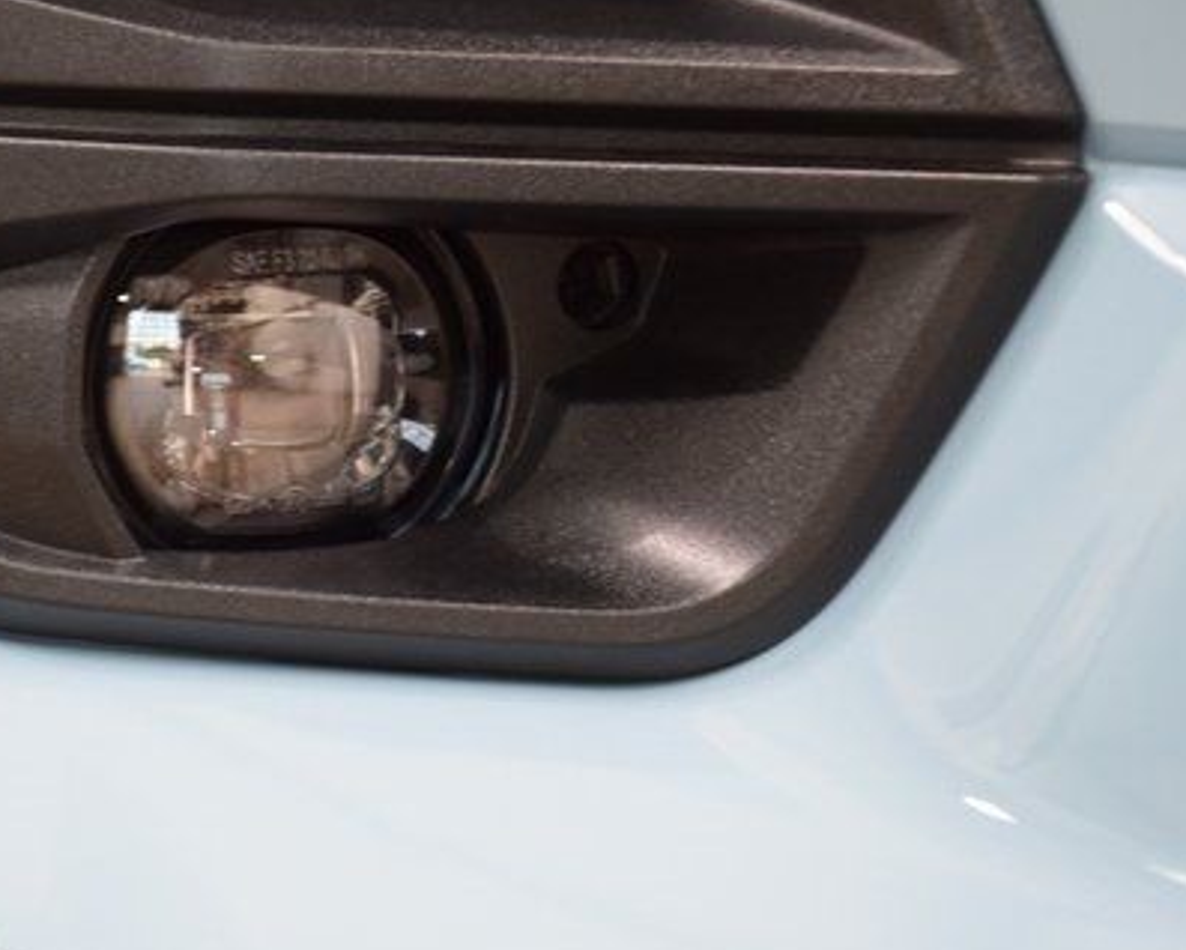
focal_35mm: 125
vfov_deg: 12.4
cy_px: 414
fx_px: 4381
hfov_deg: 15.4
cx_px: 344
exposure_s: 1/30
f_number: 6.3
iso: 1600
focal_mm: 55
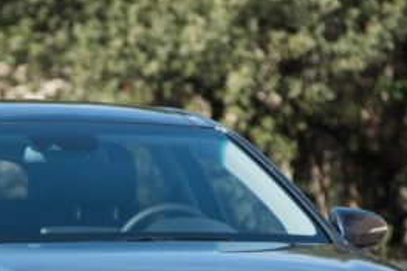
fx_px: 5852
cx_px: 71
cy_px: 304
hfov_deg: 4.0
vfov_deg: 2.6
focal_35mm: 518
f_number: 4.5
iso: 125
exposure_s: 1/800
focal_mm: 200
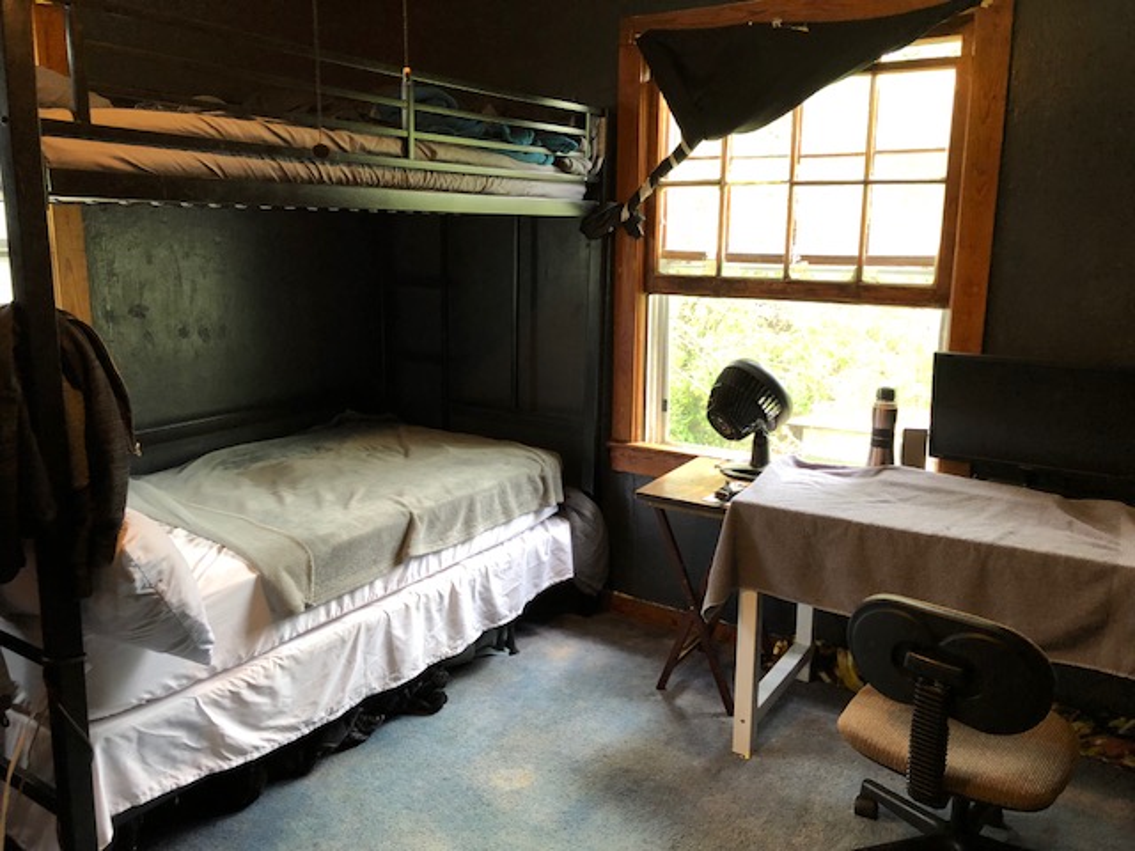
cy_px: 426
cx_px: 568
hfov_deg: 63.4
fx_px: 918
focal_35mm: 28
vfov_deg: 49.7
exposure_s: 1/17
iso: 40
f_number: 1.8
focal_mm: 3.99
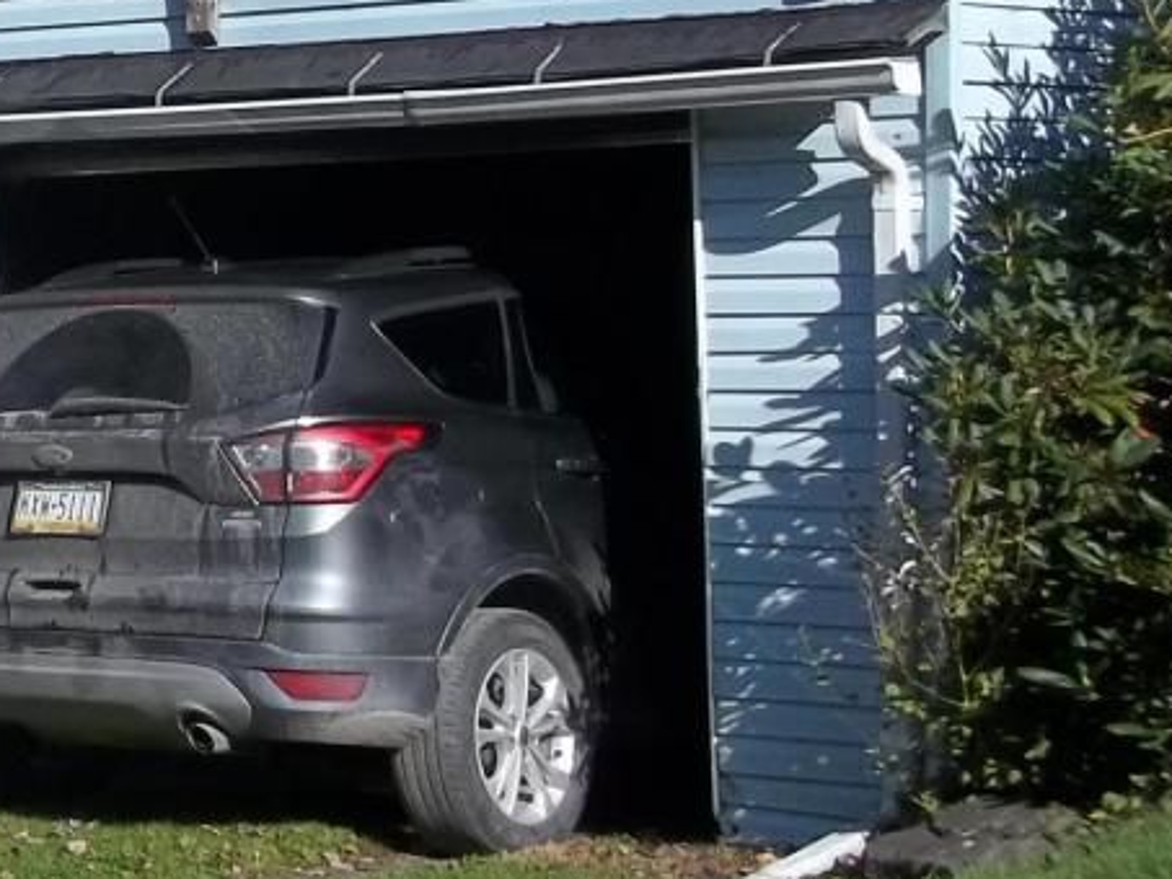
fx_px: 3827
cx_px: -818
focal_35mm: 113
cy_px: 129
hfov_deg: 15.4
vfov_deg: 13.0
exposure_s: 1/200
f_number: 8.8
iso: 80
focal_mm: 5.7
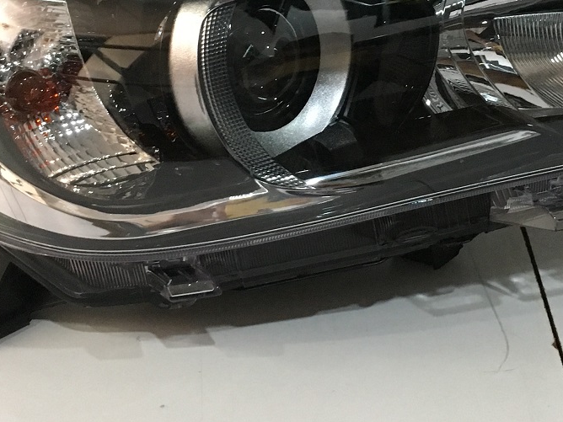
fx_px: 1138
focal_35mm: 70
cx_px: 364
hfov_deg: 27.6
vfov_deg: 20.7
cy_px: 77
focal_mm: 4.15
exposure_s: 1/25
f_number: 2.2
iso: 200
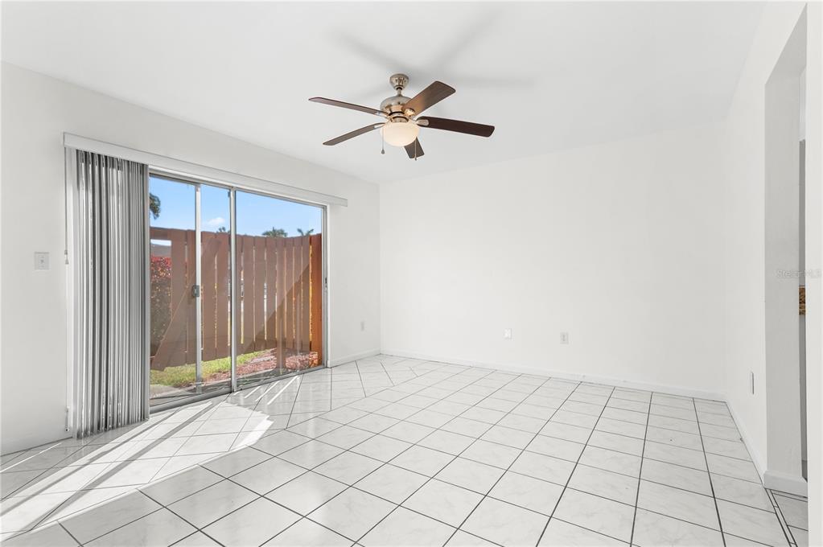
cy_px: 274
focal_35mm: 16
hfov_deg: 96.8
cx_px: 412
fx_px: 365
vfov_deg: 73.6
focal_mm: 16
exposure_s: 1/20
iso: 320
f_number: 10
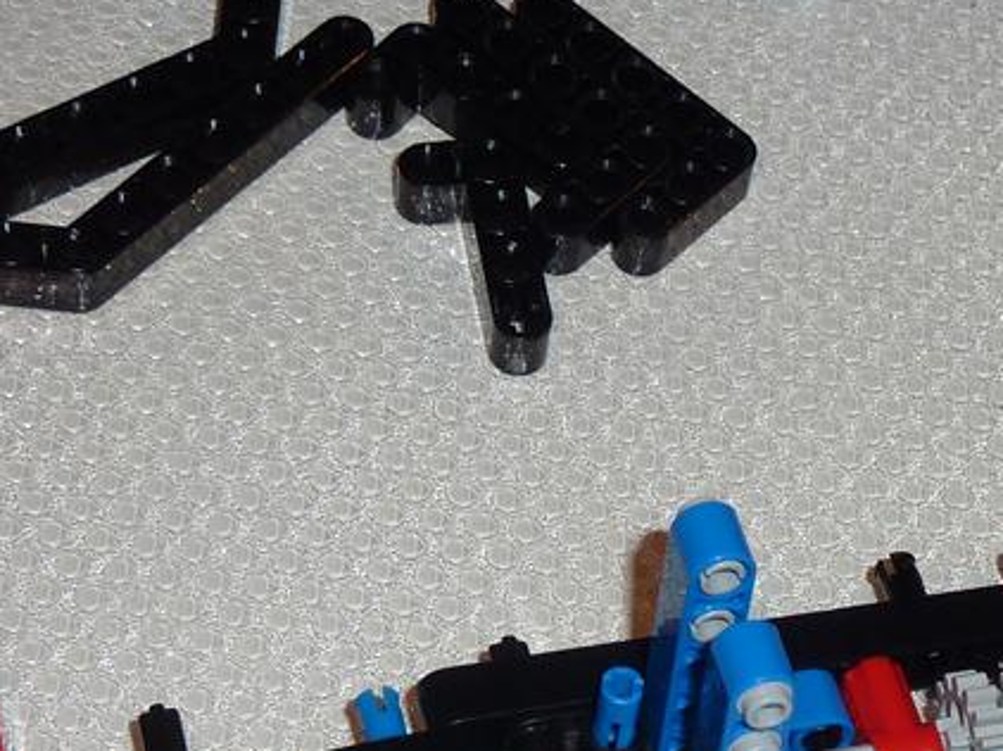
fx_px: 2954
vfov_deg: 14.3
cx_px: 685
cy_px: 708
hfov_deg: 19.2
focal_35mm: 102
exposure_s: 1/125
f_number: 3.7
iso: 100
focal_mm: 6.9
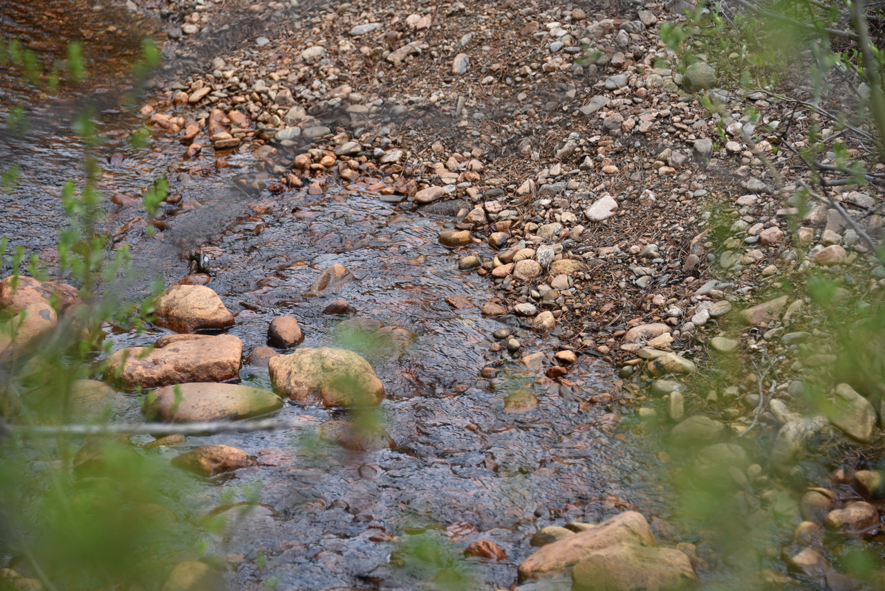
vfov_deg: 10.2
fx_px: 3319
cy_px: 296
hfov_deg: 15.2
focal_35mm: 135
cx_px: 442
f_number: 5.6
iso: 200
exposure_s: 1/320
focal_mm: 135
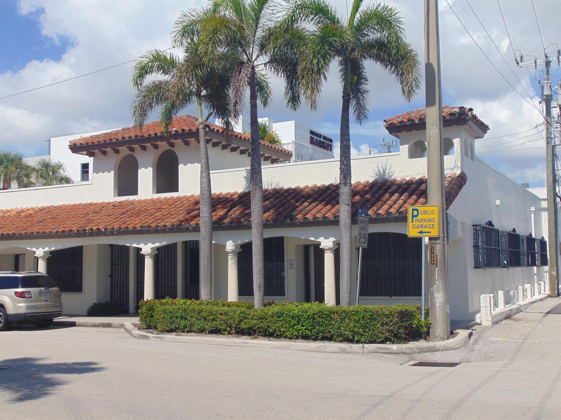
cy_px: 210
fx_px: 681
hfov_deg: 44.8
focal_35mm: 42
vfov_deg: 34.3
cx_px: 280
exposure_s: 1/320
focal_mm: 7.6
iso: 80
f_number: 8.7
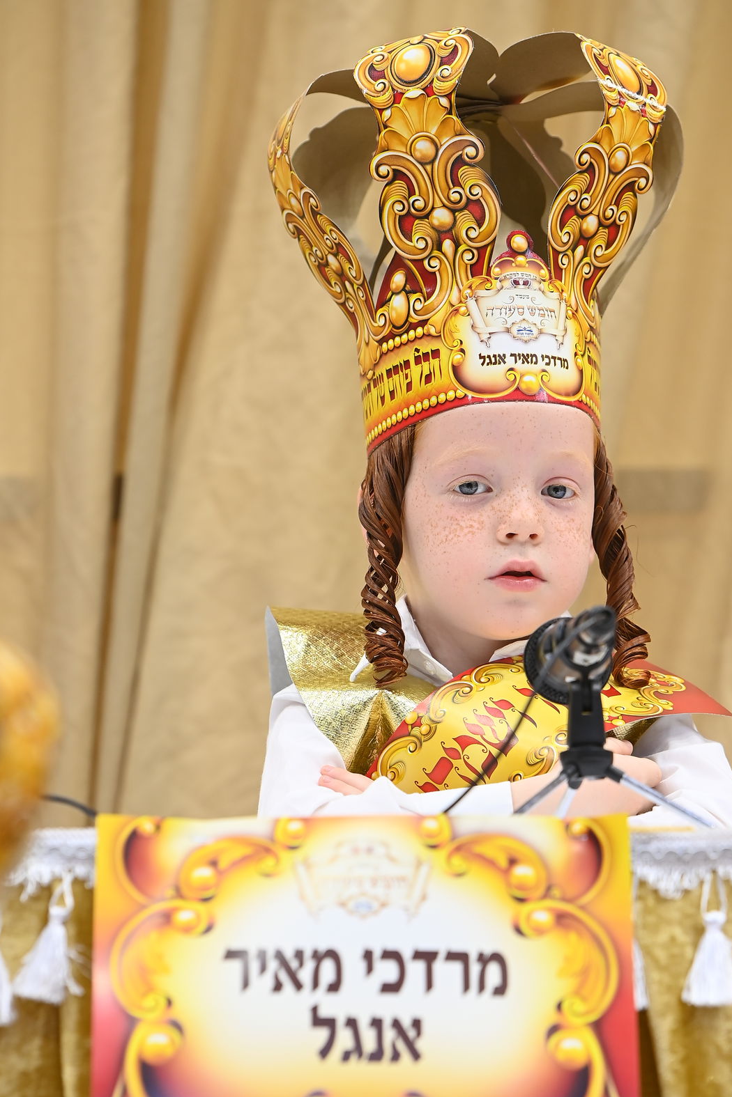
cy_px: 614
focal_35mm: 180
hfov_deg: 7.6
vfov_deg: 11.4
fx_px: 5490
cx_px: 393
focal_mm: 135
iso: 640
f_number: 3.5
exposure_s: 1/200
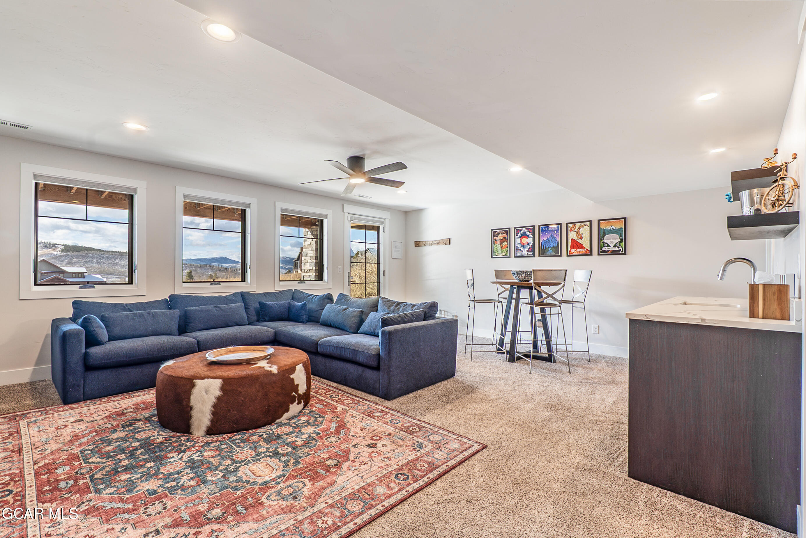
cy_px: 269
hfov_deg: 100.4
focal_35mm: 15
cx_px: 403
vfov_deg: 77.4
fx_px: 336
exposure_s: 1/1.67
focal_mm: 10
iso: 100
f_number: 10
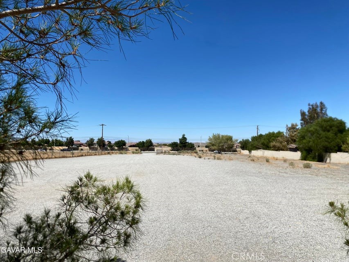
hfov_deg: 67.3
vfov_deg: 53.1
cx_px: 174
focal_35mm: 26
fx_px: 262
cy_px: 131
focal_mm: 4.25
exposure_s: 1/4608
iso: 32
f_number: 1.8
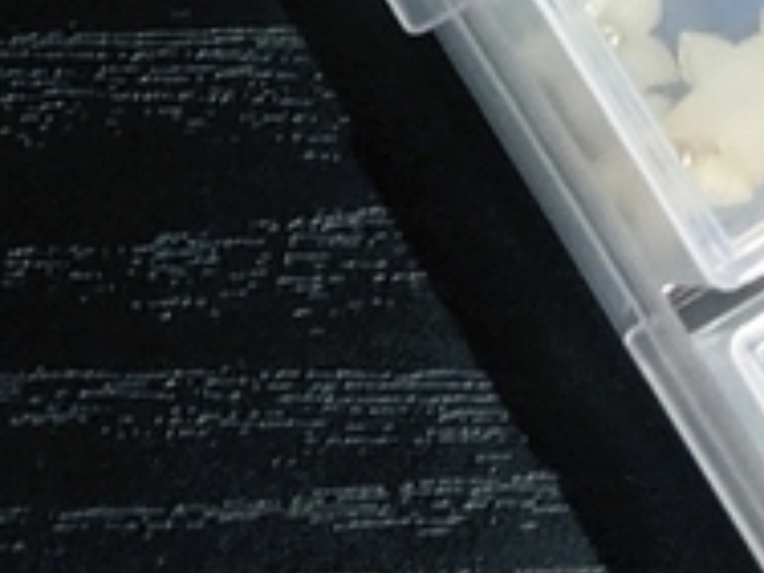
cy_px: -634
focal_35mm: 166
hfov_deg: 11.4
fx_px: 3664
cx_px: -406
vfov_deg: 8.4
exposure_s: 1/40
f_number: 2
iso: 498
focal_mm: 4.67
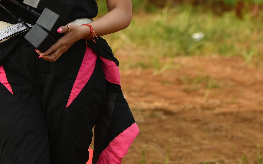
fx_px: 1534
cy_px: -94
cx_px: 79
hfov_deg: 9.8
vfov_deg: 6.1
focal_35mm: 214
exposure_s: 1/800
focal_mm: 70
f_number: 2.8
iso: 64
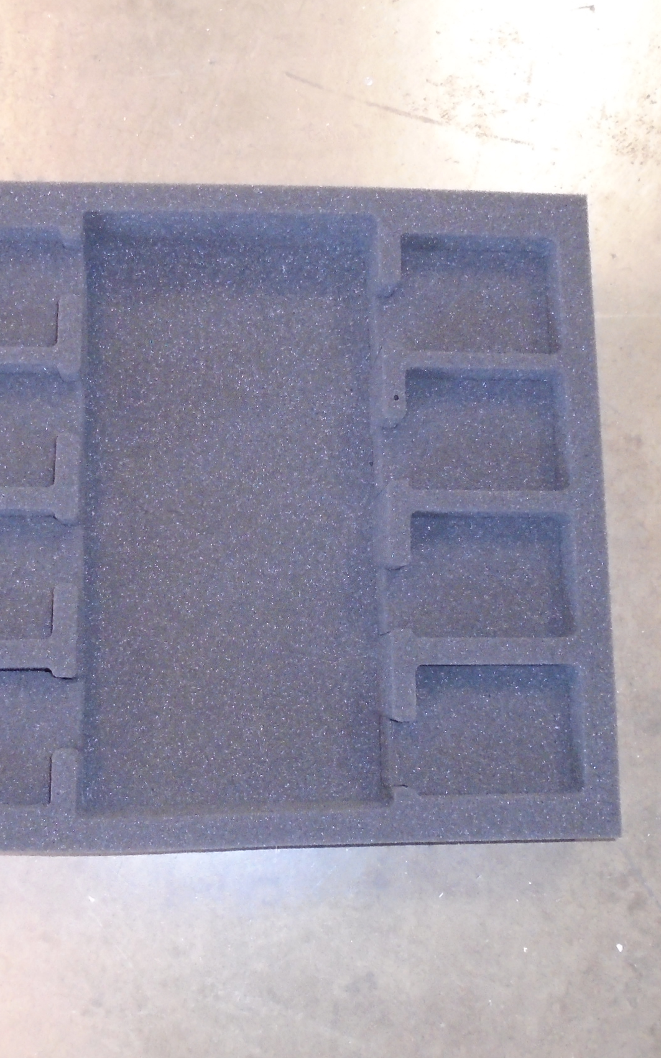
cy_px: 513
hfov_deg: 30.5
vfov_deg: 47.2
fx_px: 1211
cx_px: 266
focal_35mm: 42
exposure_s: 1/30
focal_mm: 4.6
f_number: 3.2
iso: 400
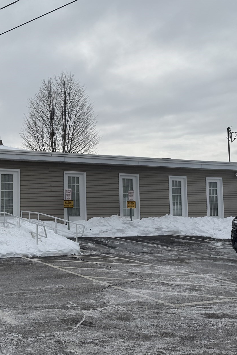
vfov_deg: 47.3
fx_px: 405
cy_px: 151
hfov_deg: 29.4
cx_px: -25
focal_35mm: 41
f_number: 1.78
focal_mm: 6.76
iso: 80
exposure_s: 1/6410
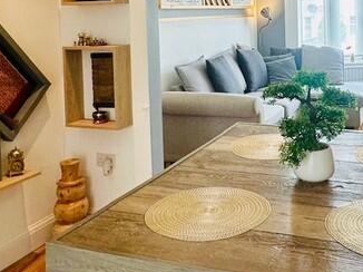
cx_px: 268
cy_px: 19
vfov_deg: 31.1
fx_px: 461
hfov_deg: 41.8
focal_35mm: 44
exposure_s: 1/100
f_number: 2.2
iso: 80
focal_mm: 2.22
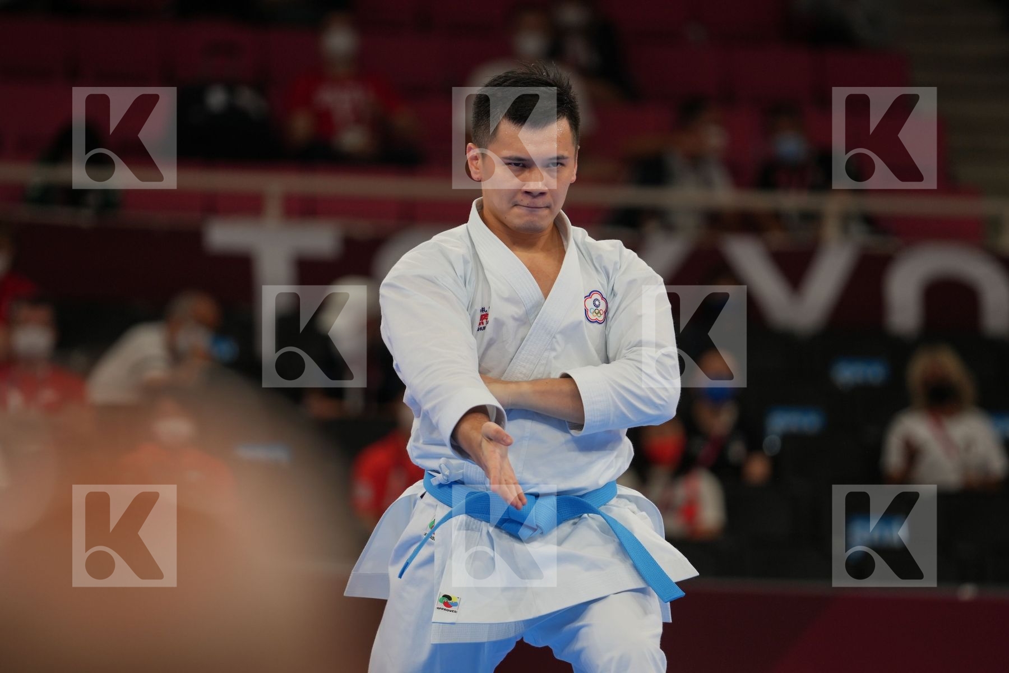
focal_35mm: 300
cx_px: 504
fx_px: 8408
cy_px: 336
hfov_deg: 6.9
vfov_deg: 4.6
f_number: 2.8
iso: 250
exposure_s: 1/500
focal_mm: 200
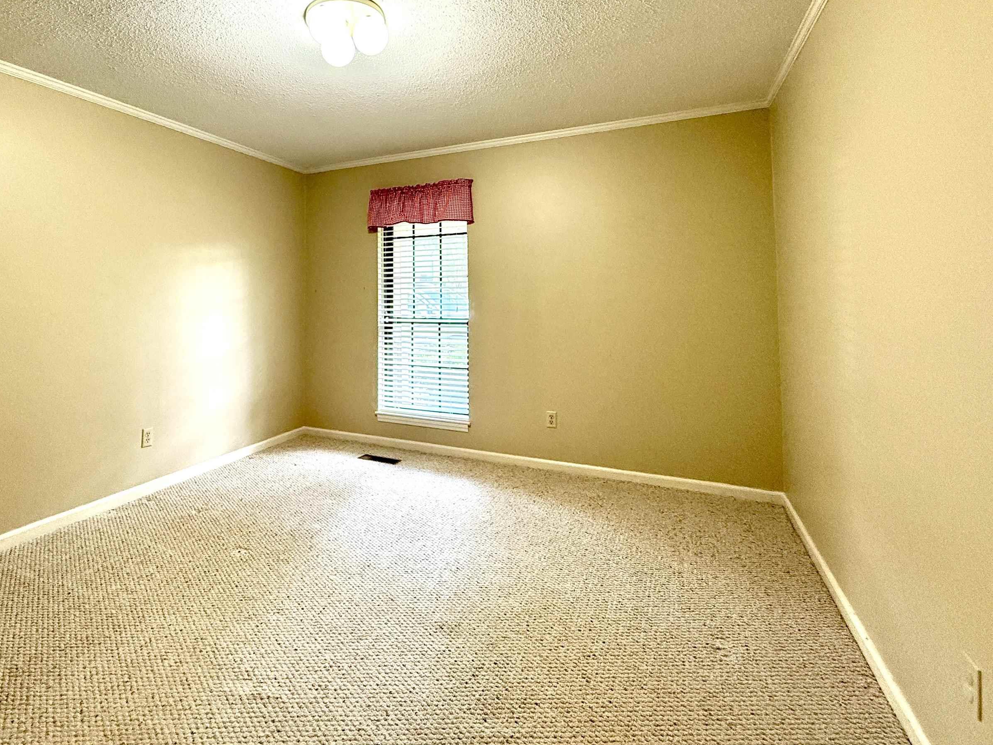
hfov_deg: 86.9
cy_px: 276
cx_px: 409
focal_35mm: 18
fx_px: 516
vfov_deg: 70.4
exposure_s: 1/120
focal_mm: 2.22
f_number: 2.2
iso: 500
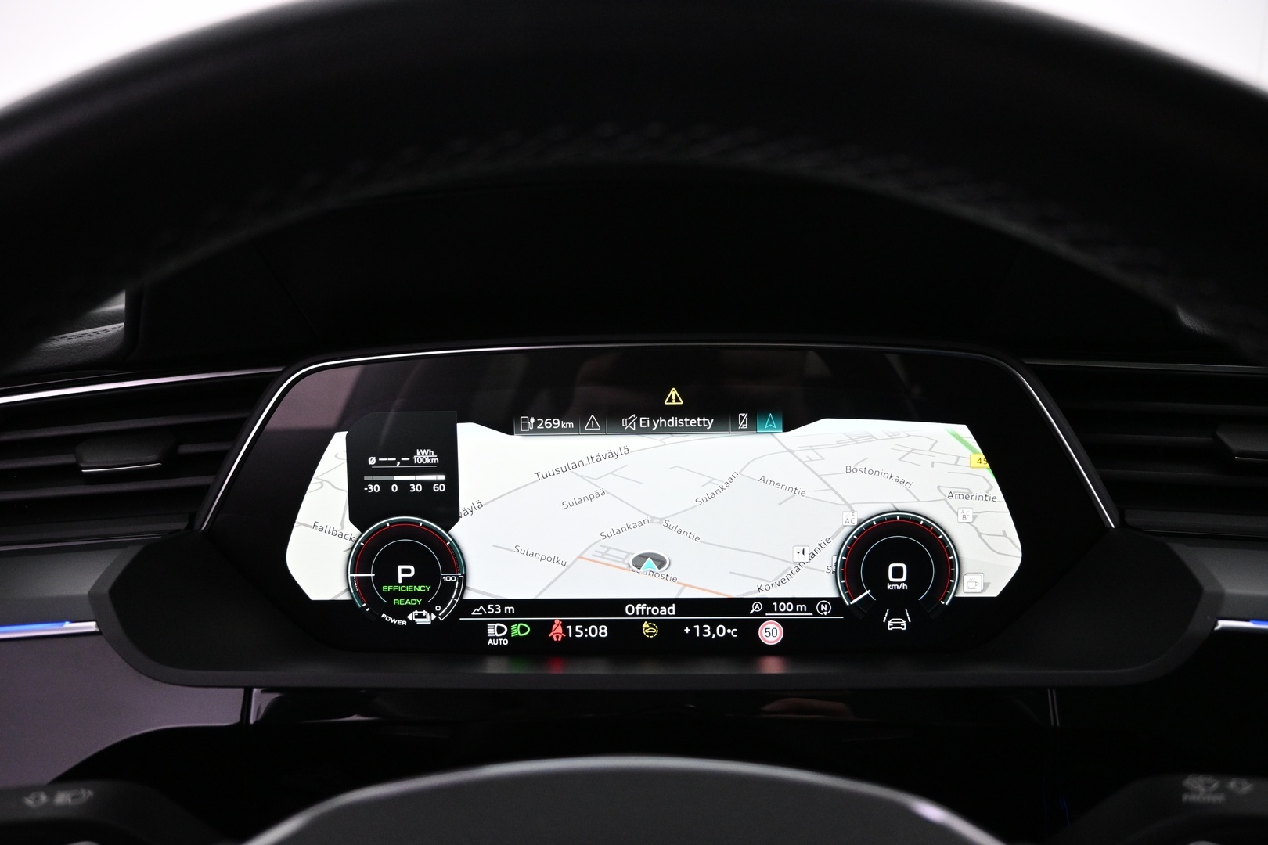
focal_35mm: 24
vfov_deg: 53.1
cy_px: 422
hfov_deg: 73.7
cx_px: 634
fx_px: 845
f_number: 3.5
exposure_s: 1/40
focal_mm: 16
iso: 1600
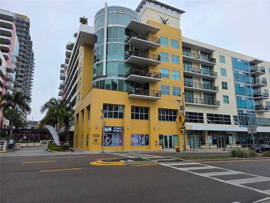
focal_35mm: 23
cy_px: 102
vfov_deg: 58.9
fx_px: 179
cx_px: 135
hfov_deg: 73.9
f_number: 1.7
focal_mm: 6.3
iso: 25
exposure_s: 1/359
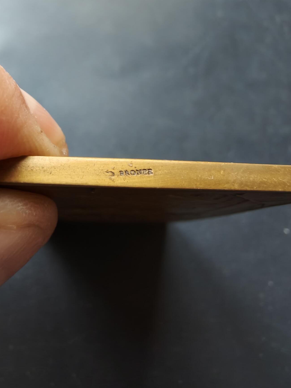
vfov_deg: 71.6
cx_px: 151
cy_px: 194
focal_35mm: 24
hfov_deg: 56.8
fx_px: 269
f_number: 2
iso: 1000
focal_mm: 2.32
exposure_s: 1/35.8
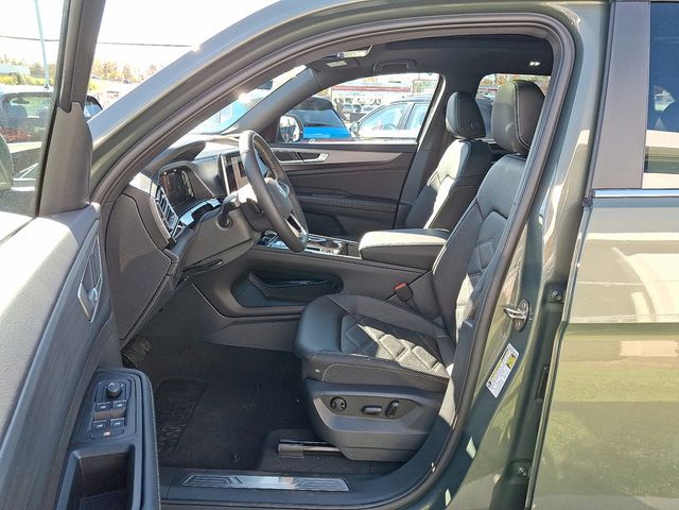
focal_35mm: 25
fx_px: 490
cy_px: 255
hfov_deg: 69.4
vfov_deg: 54.9
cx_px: 340
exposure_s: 1/120
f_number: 1.8
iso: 25
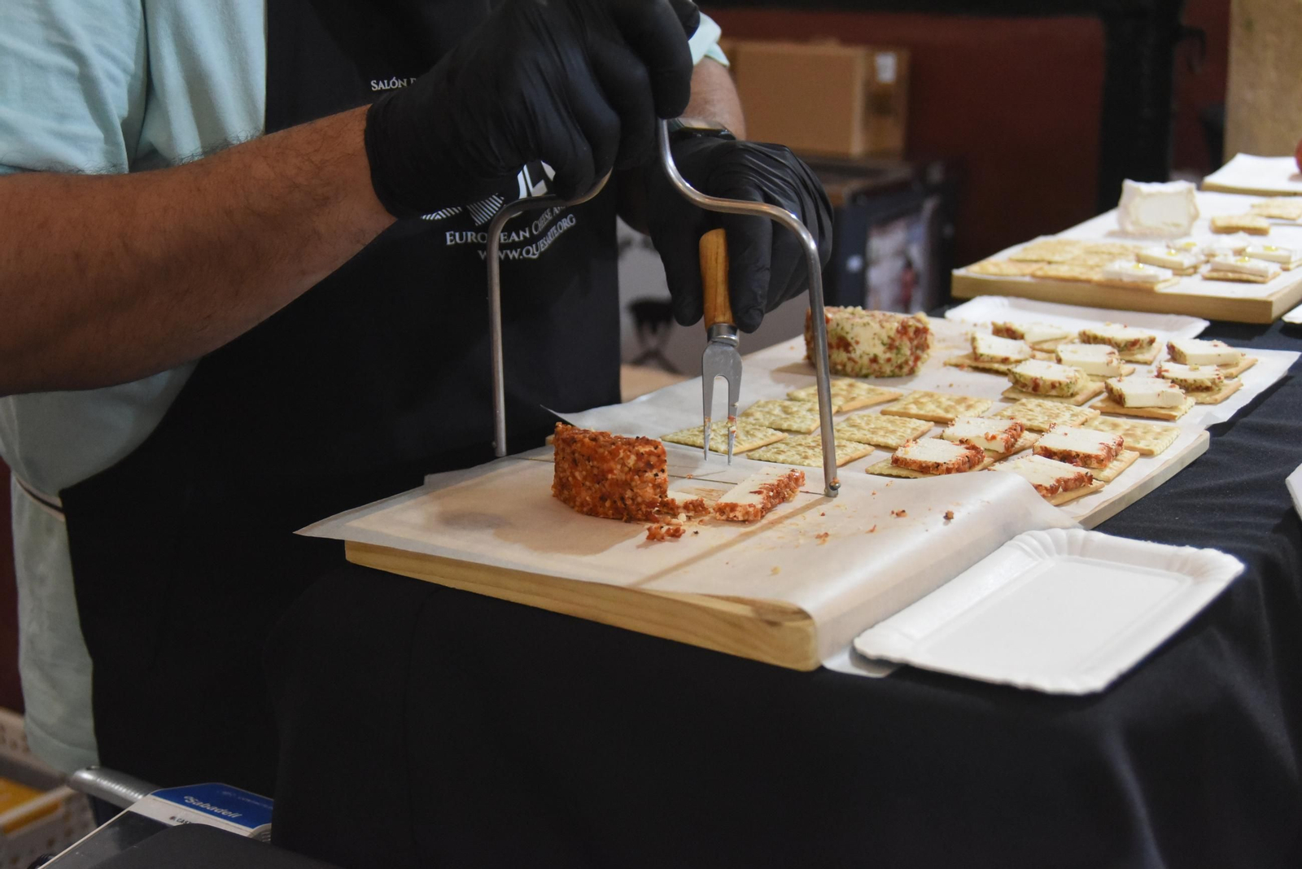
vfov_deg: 26.0
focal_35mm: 52
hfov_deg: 38.2
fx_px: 1881
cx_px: 651
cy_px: 434
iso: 7200
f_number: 8
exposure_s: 1/200
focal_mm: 52
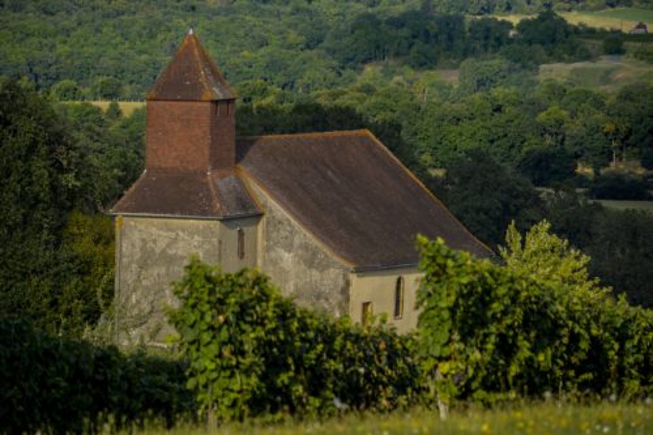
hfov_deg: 6.9
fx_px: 5440
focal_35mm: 300
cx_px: 326
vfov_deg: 4.6
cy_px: 218
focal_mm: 300
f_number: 8
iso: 400
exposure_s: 1/1000
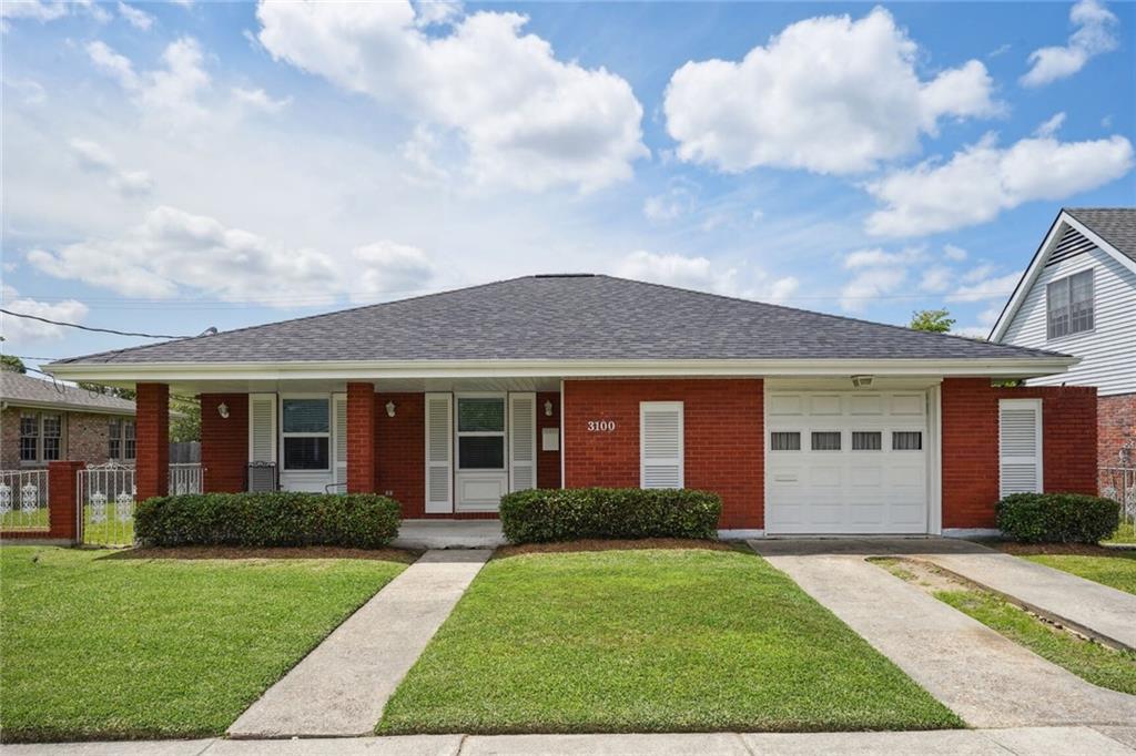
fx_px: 726
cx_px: 568
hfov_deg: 76.1
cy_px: 378
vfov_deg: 55.1
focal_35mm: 23
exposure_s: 1/1250
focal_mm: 23
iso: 800
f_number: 11
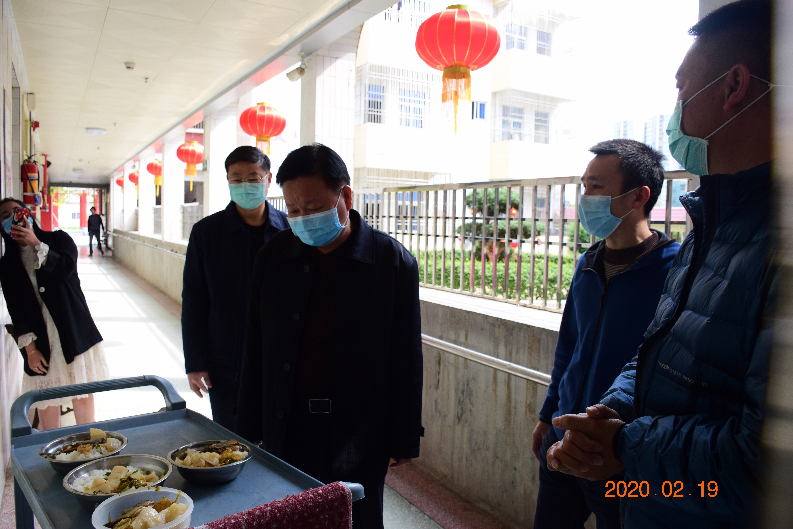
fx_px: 595
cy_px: 264
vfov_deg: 47.9
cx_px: 396
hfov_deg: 67.4
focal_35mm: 27
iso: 400
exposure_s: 1/250
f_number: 5.6
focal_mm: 18
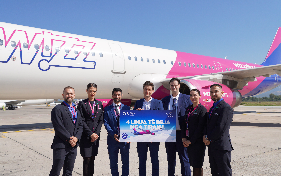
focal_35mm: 33
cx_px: 142
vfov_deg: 38.3
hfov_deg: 58.1
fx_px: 253
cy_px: 92
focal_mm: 32
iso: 100
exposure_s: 1/1000
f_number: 5
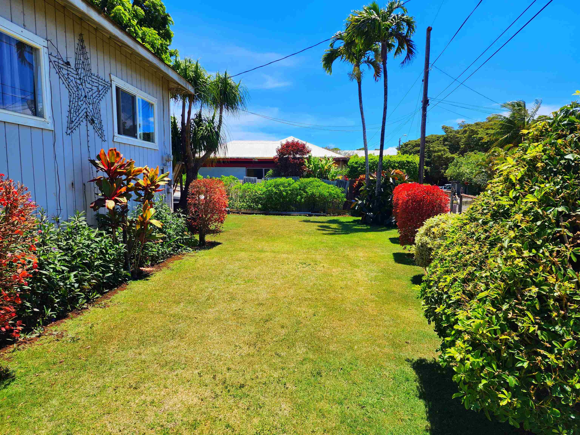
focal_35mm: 23
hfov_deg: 73.9
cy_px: 218
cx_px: 290
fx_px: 385
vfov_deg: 58.9
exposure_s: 1/717
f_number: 1.8
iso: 12
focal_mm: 6.4
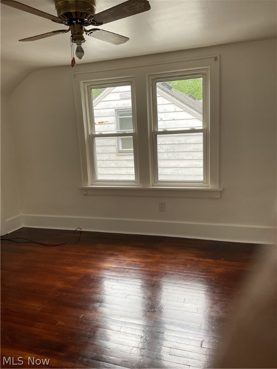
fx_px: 309
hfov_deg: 48.2
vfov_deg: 61.7
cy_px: 184
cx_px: 138
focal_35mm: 29
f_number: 1.8
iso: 50
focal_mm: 3
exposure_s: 1/120
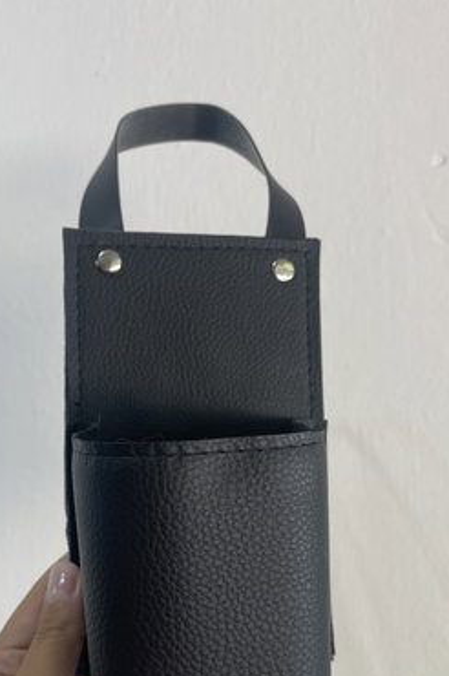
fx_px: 731
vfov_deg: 49.1
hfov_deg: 34.0
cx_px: 177
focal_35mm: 39
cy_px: 427
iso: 40
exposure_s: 1/121
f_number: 1.6
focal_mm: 4.2
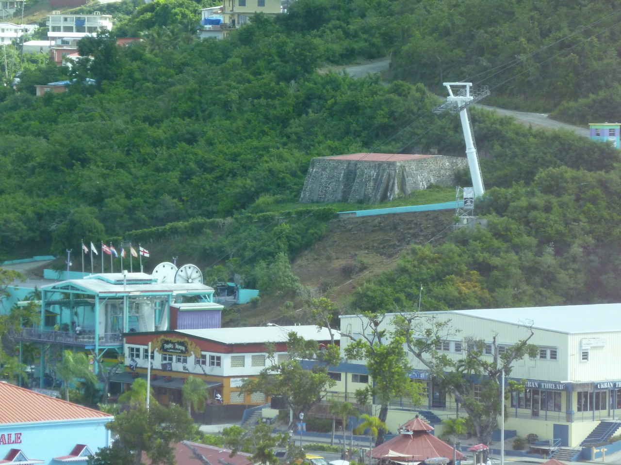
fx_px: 4126
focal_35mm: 230
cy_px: 232
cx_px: 310
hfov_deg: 8.6
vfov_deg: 6.5
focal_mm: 36
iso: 320
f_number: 5.9
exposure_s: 1/125
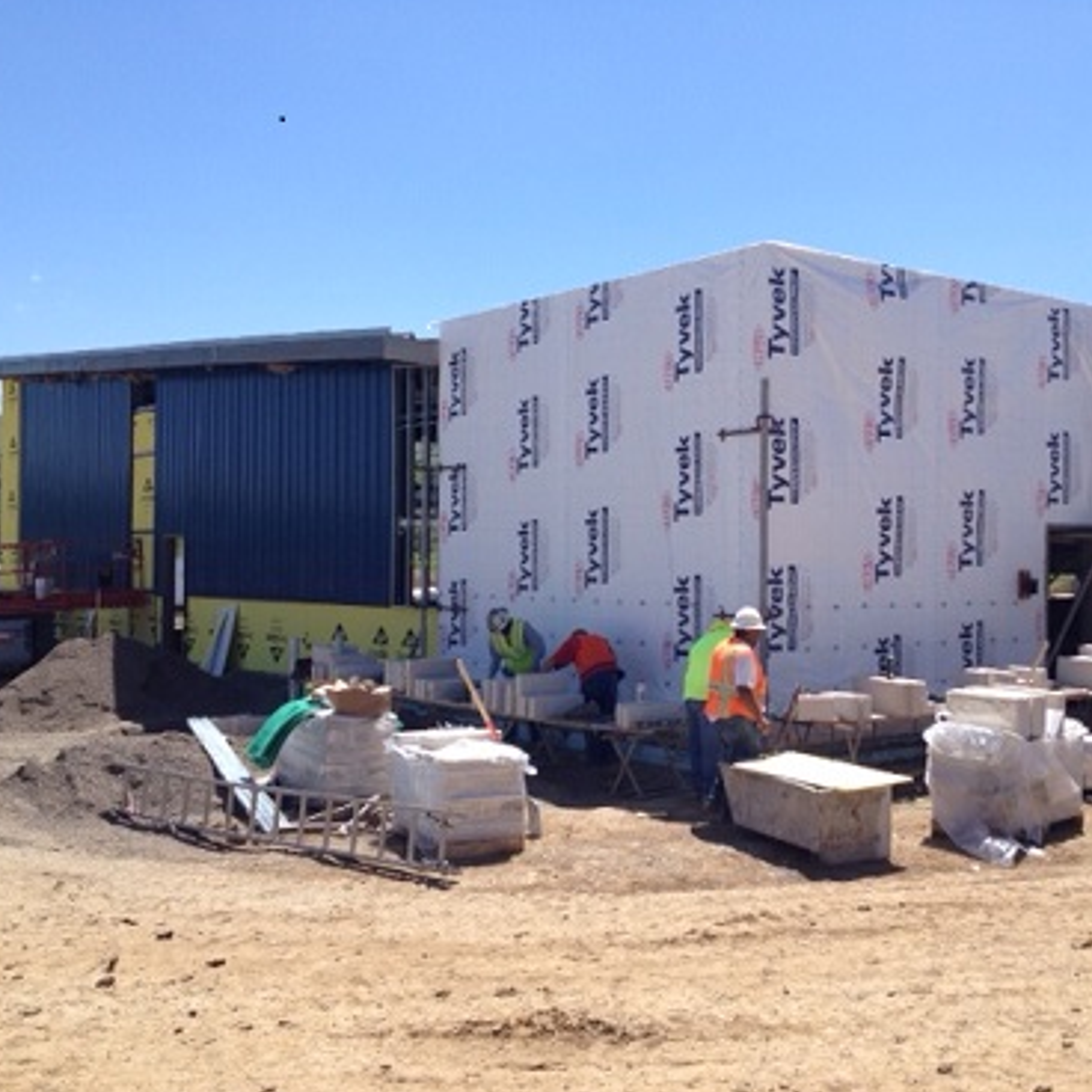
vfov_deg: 40.0
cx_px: 650
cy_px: 547
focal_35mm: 42
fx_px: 1499
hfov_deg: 39.9
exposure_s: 1/1453
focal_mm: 4.28
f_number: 2.4
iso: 50
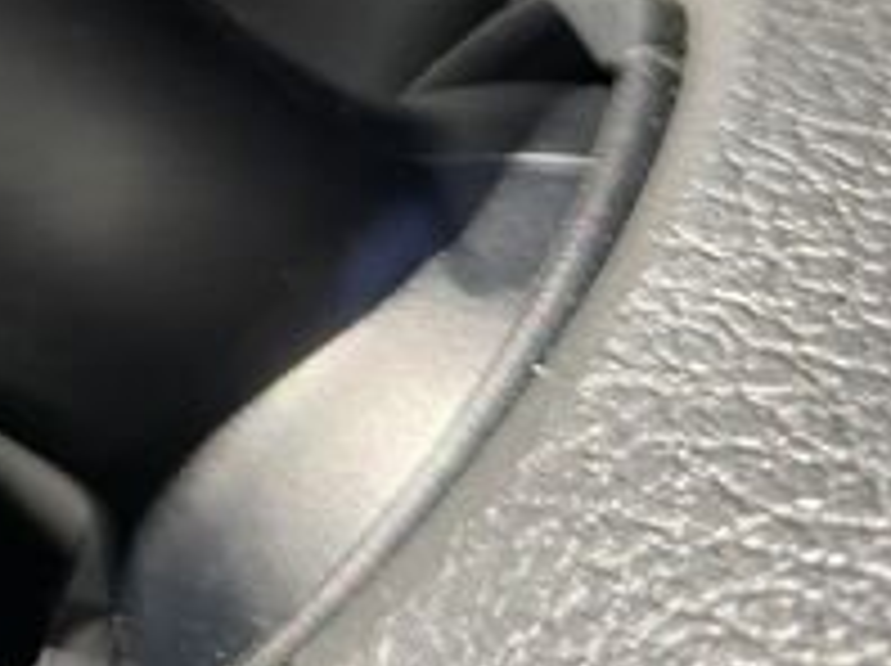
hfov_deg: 12.9
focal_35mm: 119
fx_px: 3059
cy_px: -608
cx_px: -1224
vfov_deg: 11.4
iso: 12
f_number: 1.7
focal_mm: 6.3
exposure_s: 1/106
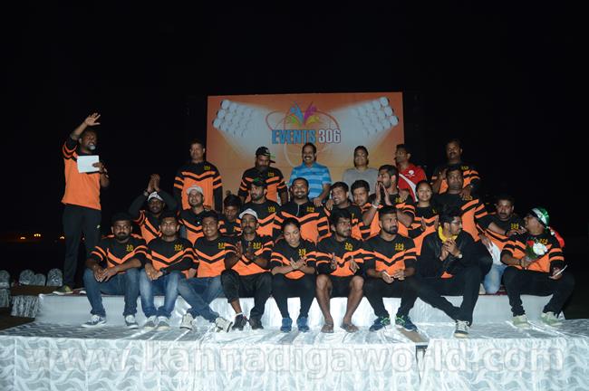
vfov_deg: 47.8
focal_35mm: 27
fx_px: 441
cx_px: 294
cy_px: 196
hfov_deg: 67.4
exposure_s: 1/125
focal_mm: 18
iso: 400
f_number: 5.6
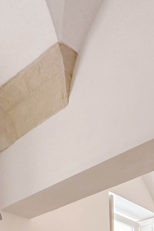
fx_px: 340
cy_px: 334
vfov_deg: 27.7
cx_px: 221
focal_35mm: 53
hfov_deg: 21.9
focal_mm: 2.22
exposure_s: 1/100
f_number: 2.2
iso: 320
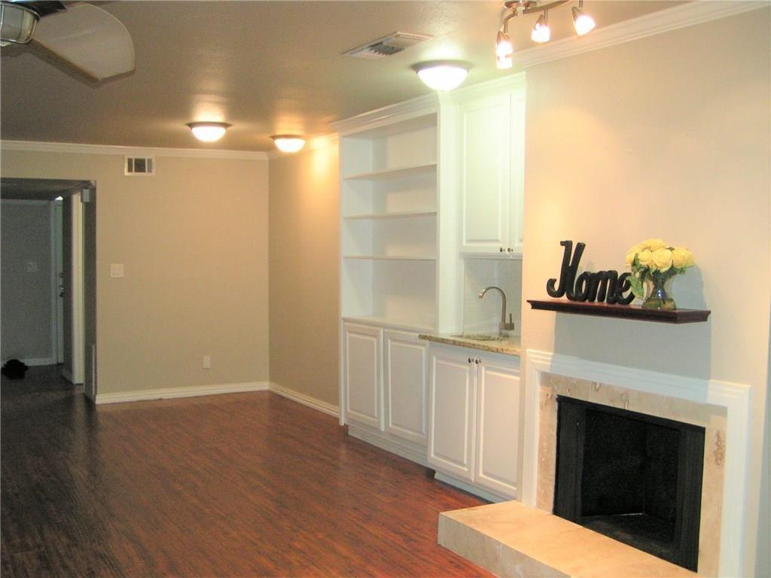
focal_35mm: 38
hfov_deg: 49.0
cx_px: 386
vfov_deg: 37.7
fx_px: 846
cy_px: 289
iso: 200
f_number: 2.8
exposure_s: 1/30
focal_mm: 5.8
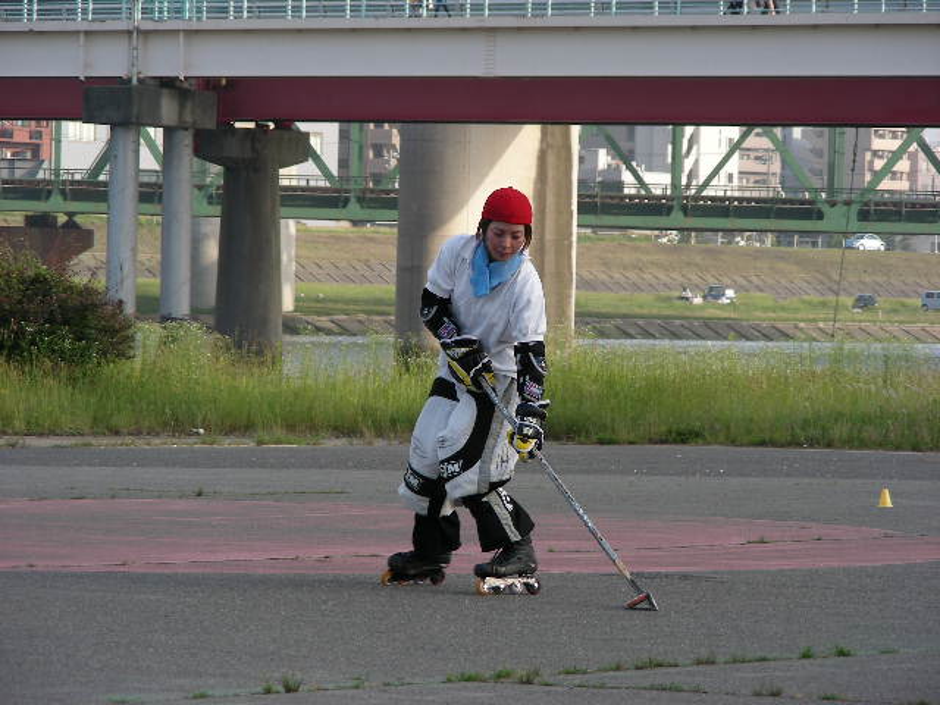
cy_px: 352
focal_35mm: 196
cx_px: 470
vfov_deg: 7.6
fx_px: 5322
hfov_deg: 10.1
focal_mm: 32.7
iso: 50
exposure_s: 1/186
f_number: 3.5
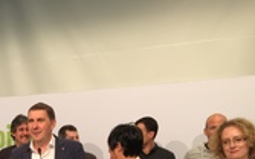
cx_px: -3
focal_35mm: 64
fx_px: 444
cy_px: 193
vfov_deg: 19.1
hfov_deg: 29.8
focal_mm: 4.15
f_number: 2.2
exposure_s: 1/50
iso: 32
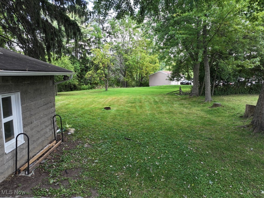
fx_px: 183
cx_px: 132
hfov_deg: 71.6
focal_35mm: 24
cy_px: 99
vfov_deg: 56.8
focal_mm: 12.29
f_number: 2.8
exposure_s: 1/200
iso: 130
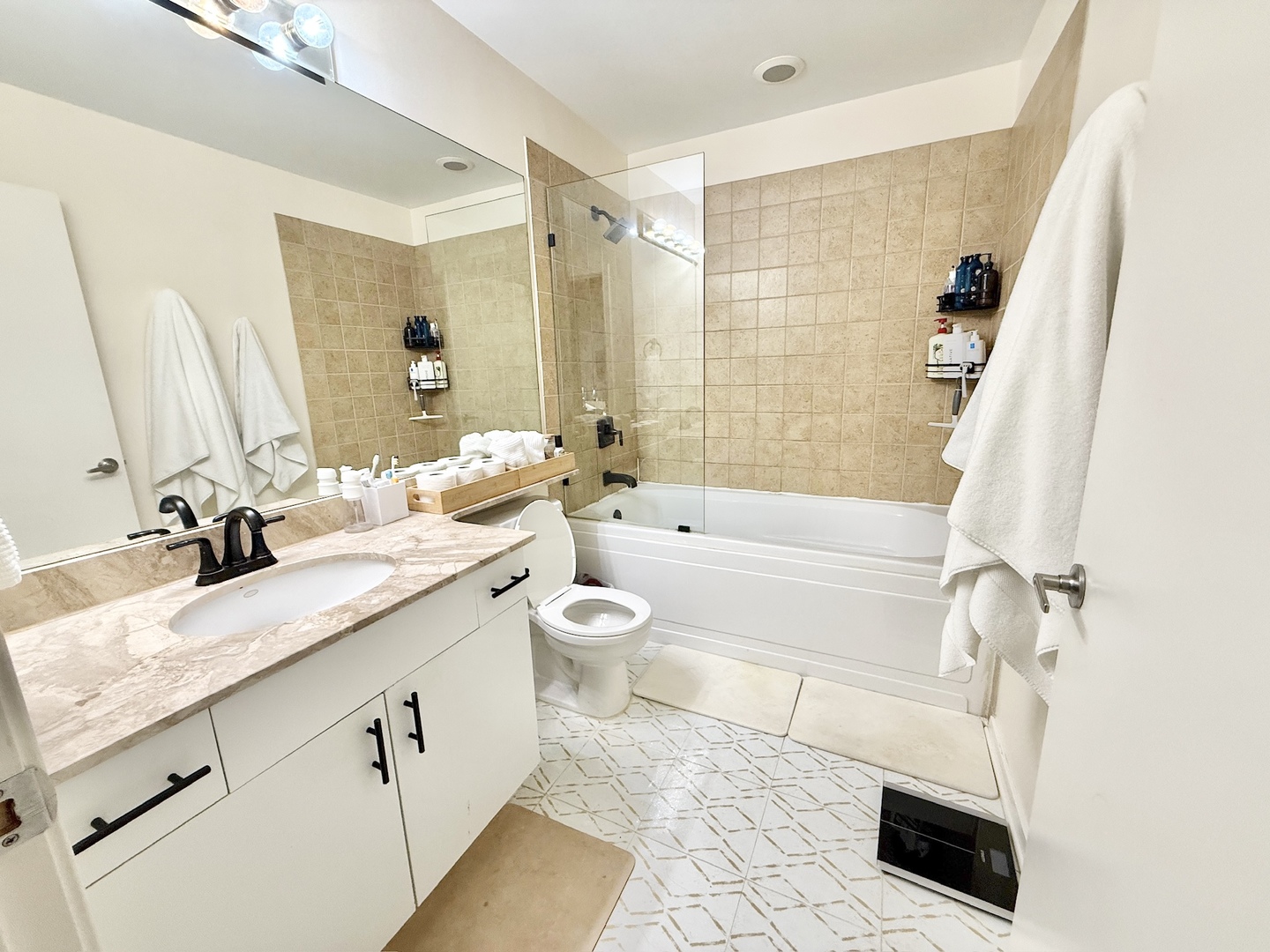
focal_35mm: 14
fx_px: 514
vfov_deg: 85.7
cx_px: 635
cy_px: 476
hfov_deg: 102.1
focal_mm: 2.22
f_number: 2.2
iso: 250
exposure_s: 1/120
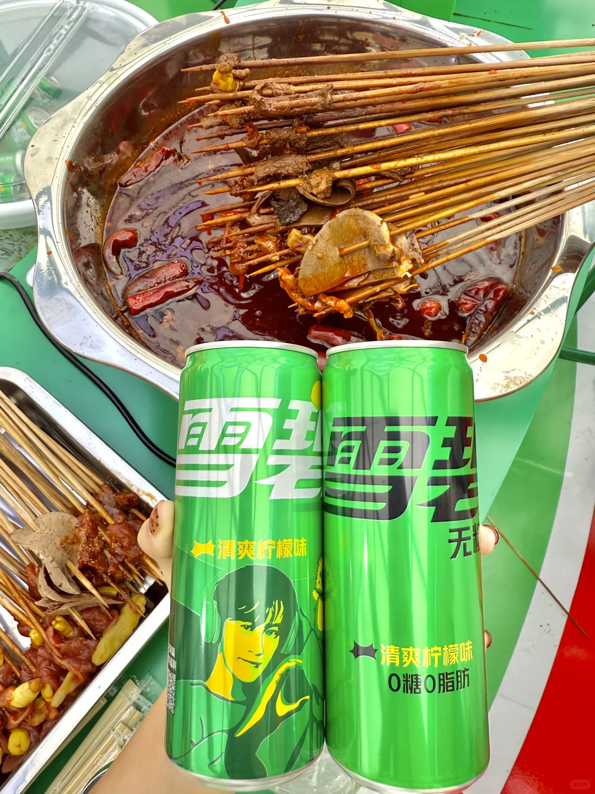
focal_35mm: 24
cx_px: 298
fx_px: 550
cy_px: 397
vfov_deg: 71.6
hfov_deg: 56.8
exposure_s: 1/149
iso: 40
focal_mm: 2.22
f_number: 2.2
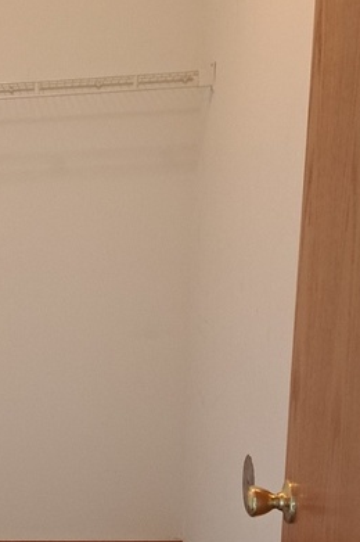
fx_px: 1037
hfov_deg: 18.6
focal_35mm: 69
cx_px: -78
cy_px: 499
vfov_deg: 28.0
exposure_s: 1/60
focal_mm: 5.23
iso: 400
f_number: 1.8
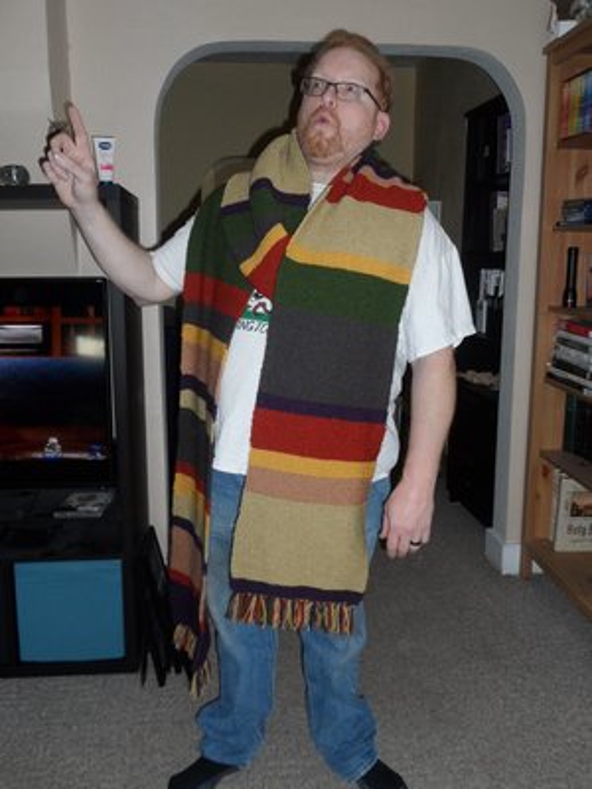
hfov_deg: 44.2
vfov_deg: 56.8
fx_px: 730
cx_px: 296
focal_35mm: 32
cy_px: 394
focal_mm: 5.8
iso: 160
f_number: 3.3
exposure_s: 1/30
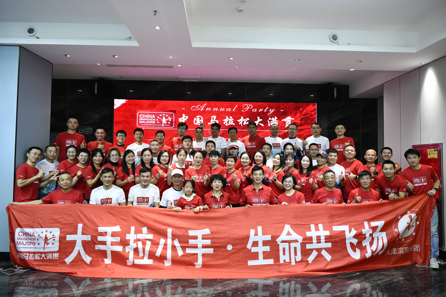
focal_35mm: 24
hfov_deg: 73.7
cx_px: 223
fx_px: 297
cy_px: 148
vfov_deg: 53.1
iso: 2500
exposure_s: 1/320
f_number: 2.8
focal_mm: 24
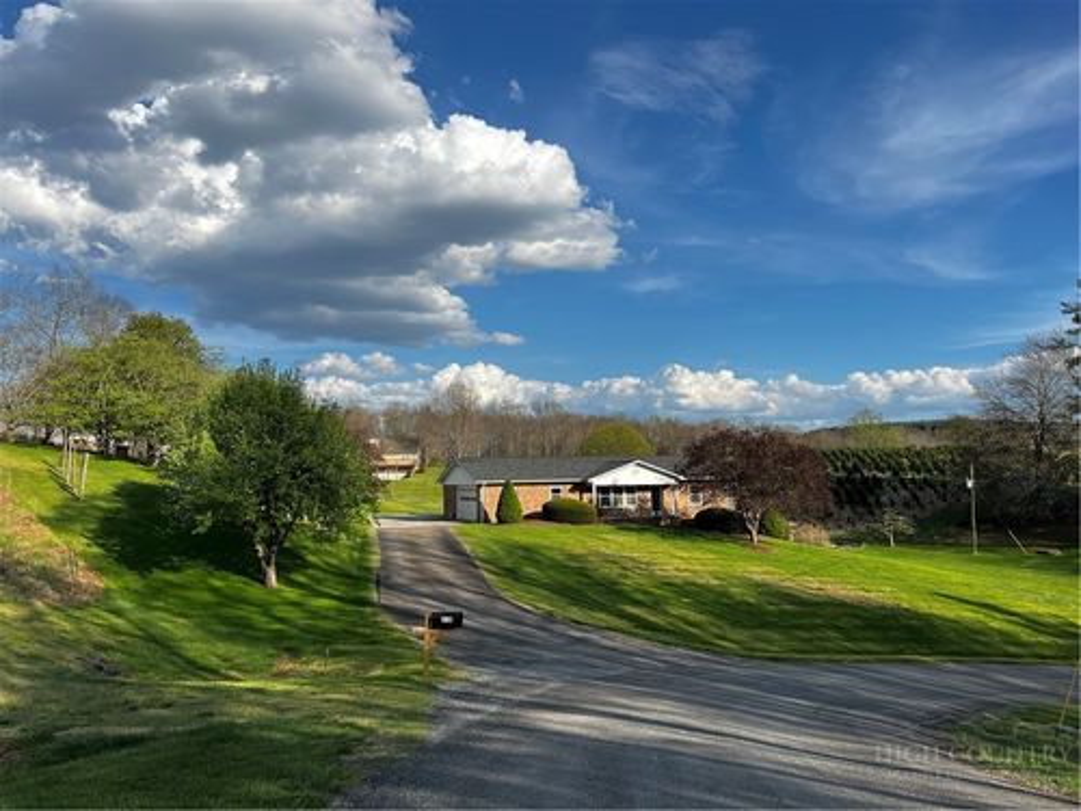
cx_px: 540
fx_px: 812
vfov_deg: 53.1
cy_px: 406
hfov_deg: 67.3
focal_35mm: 26
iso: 50
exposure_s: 1/3257
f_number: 1.5
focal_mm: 5.7
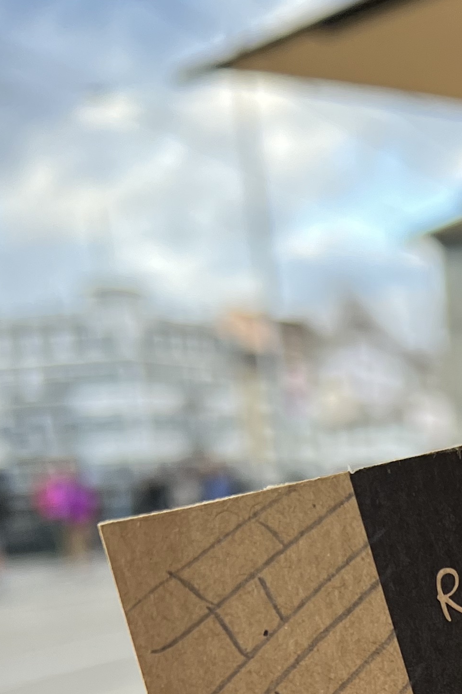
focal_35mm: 75
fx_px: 1444
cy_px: 863
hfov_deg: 16.4
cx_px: 710
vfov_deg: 24.2
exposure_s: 1/162
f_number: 1.5
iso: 64
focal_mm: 5.7
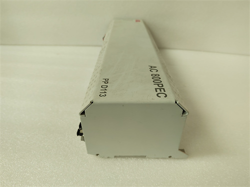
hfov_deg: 73.9
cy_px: 94
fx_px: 166
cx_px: 125
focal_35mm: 23
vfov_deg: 58.9
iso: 2500
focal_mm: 5.52
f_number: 1.9
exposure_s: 1/120
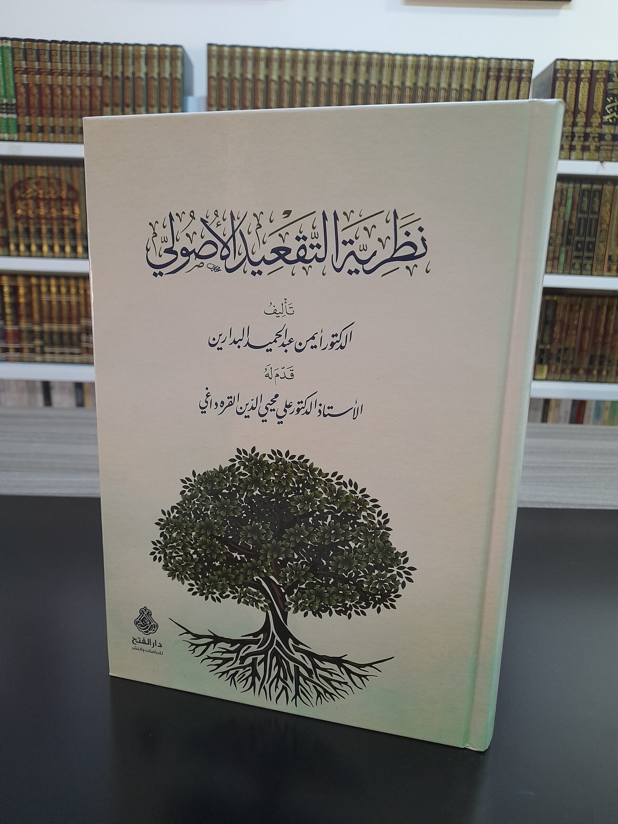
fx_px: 595
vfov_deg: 69.4
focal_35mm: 25
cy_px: 412
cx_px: 309
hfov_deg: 54.9
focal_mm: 4.6
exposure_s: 1/50
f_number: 2
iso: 320
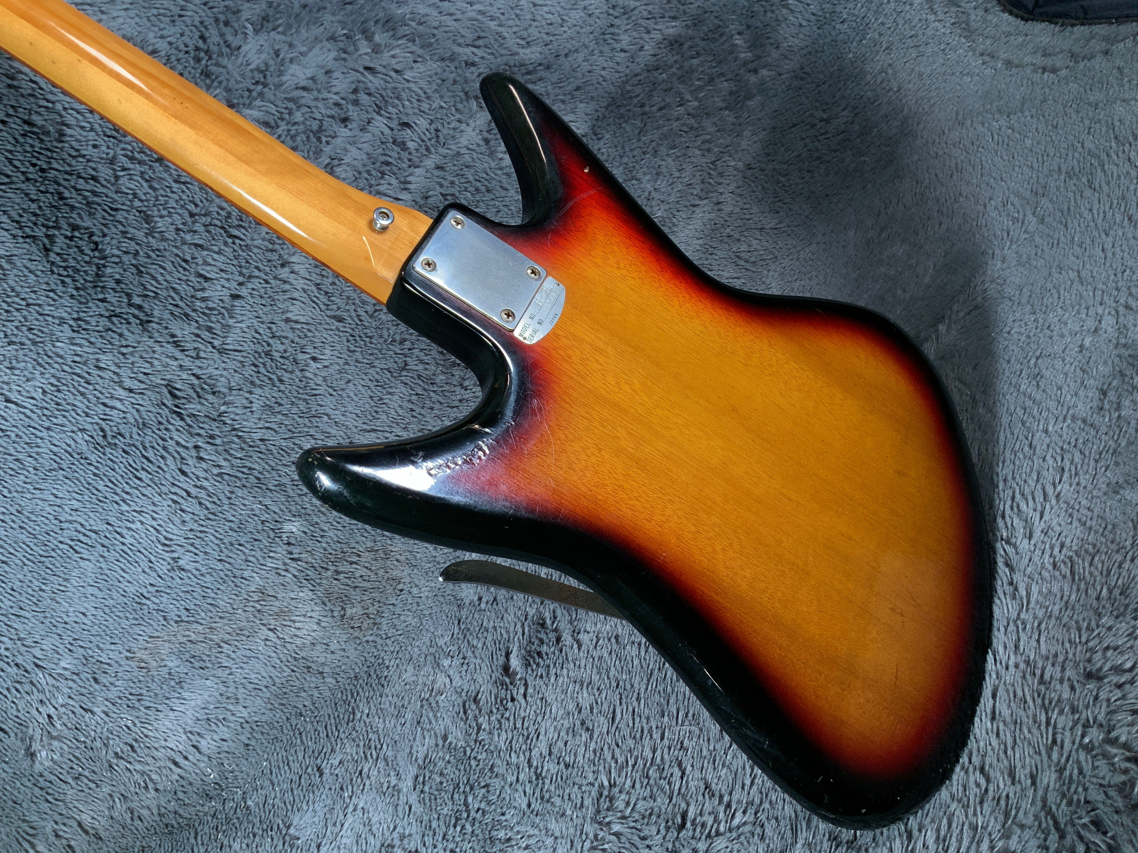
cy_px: 426
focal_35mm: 29
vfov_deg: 48.2
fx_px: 953
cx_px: 569
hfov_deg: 61.7
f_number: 1.8
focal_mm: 3
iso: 50
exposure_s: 1/104
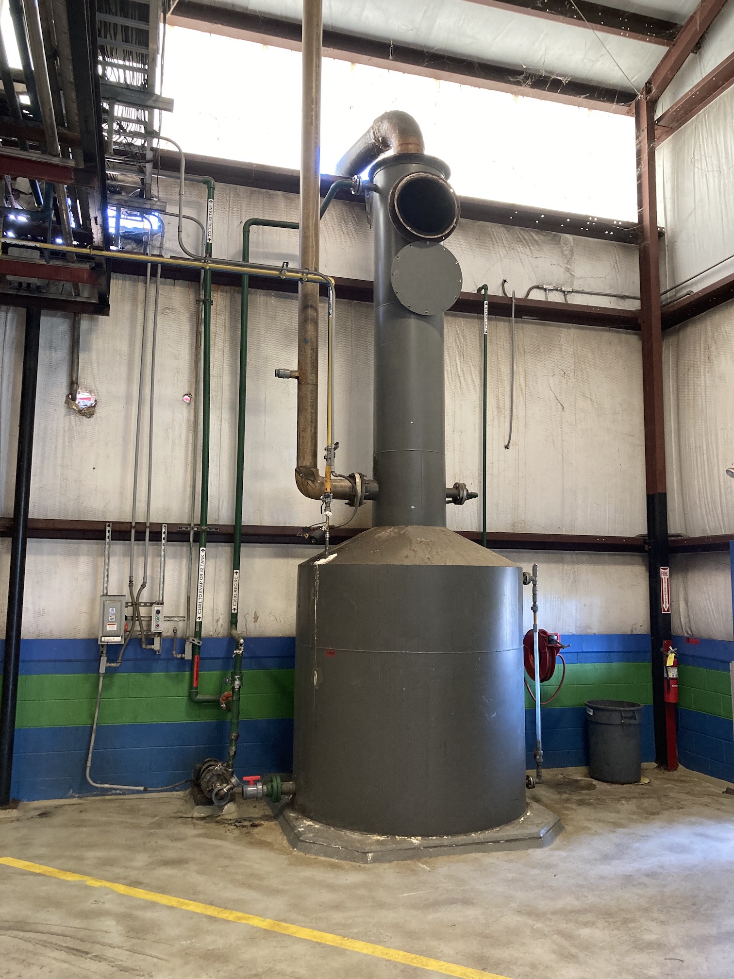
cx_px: 367
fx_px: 792
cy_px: 490
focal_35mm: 28
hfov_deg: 49.7
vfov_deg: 63.4
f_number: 1.8
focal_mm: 3.99
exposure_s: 1/60
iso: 200
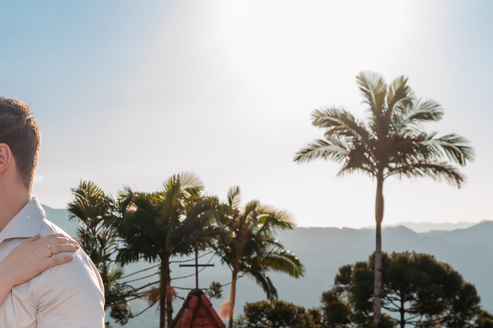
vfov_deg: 23.7
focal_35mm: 57
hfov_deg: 33.7
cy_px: 189
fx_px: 780
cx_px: 77
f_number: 6.3
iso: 50
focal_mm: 29
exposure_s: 1/250
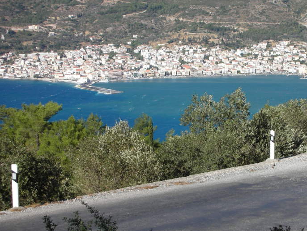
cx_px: 222
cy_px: 94
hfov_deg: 21.4
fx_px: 807
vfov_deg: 16.2
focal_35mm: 91
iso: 50
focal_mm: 10.1
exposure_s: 1/408
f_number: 4
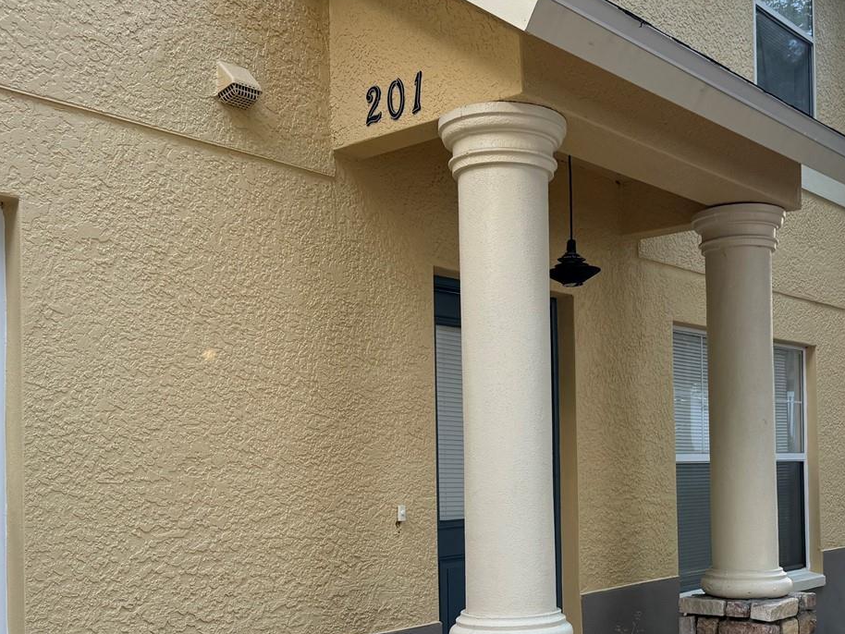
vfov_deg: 33.9
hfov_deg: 44.2
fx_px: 1026
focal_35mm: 42
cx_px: 557
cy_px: 443
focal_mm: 6.76
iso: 100
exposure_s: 1/295
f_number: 1.78
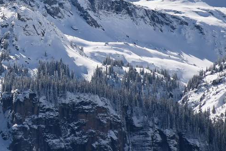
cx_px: -42
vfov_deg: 2.5
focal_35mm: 552
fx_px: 3466
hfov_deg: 3.7
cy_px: -22
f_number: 8
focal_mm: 140
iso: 200
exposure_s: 1/2000
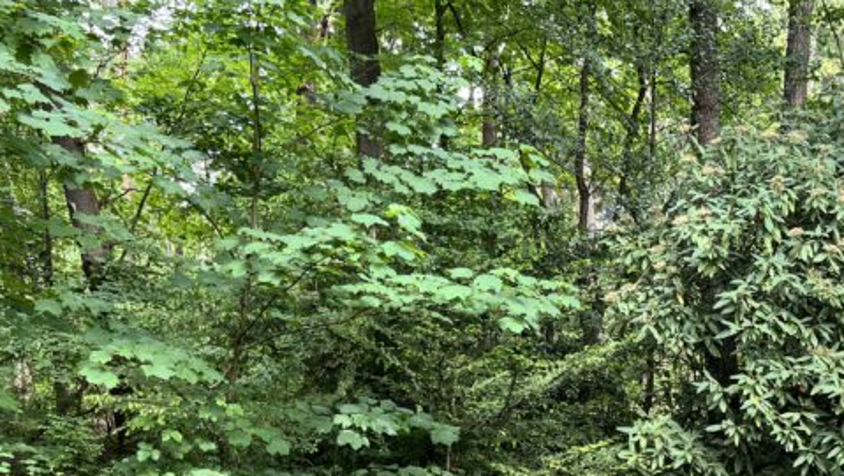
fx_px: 1164
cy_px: 527
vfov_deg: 21.8
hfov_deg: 38.6
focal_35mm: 52
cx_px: 650
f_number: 1.6
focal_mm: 5.1
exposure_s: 1/122
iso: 40
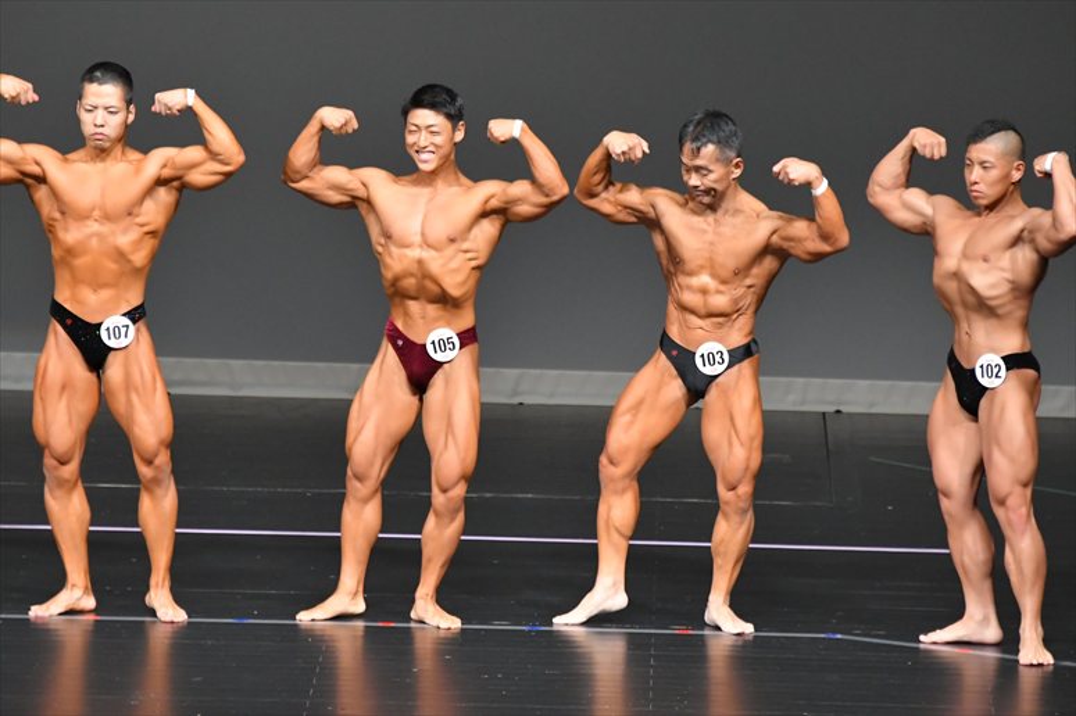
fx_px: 9411
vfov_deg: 4.4
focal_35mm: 315
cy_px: 358
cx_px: 538
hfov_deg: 6.5
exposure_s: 1/400
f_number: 5.6
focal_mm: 210
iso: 5000
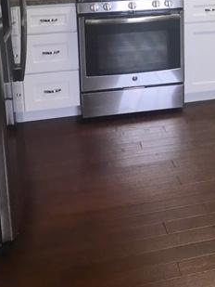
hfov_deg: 23.5
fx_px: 497
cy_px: -4
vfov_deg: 29.9
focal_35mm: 60
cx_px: 210
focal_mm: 4.15
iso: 32
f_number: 2.2
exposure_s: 1/30
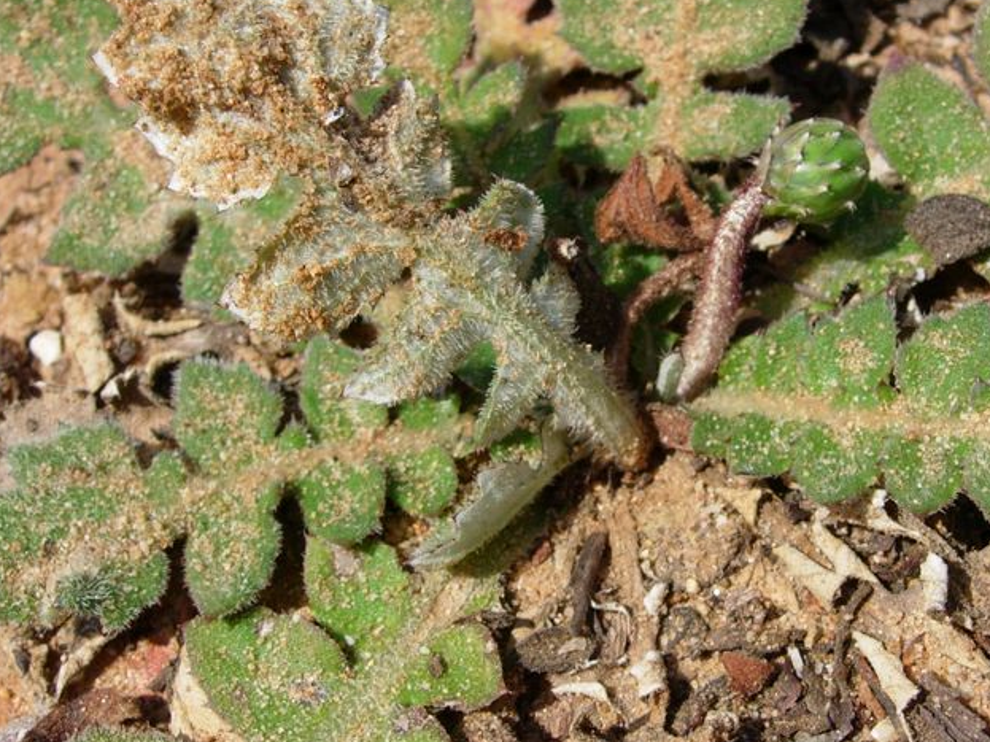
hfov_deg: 31.6
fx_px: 1744
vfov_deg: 24.0
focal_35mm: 61
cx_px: 599
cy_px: 372
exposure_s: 1/790
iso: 64
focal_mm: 7.8
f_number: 4.8
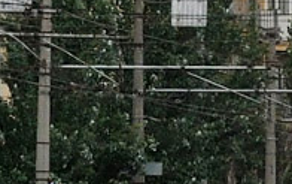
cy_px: -59
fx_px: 6955
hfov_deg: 2.4
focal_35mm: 873
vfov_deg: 1.5
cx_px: -423
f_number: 5.3
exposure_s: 1/60
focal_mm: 80
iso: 800
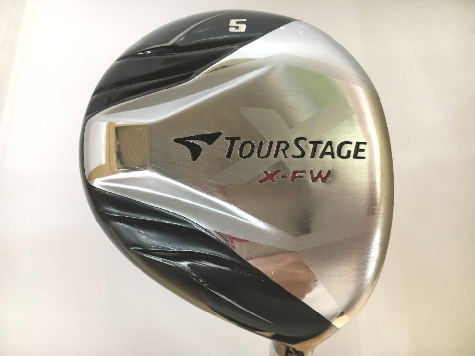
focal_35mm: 29
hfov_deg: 61.7
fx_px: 398
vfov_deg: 48.2
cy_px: 178
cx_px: 238
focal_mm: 4.15
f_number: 2.2
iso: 64
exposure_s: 1/30
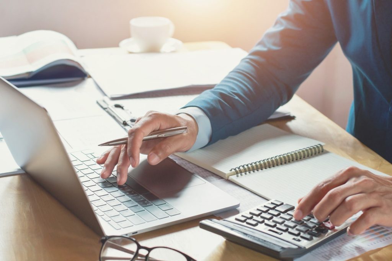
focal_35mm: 75
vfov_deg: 18.2
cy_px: 130
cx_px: 196
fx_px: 817
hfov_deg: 27.0
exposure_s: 1/160
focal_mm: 50
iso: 400
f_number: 4
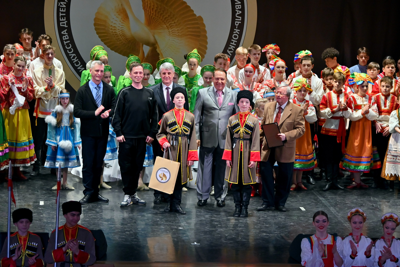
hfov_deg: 14.7
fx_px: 1550
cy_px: 134
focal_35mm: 140
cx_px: 200
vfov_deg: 9.8
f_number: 5.6
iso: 800
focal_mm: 93
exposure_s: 1/180
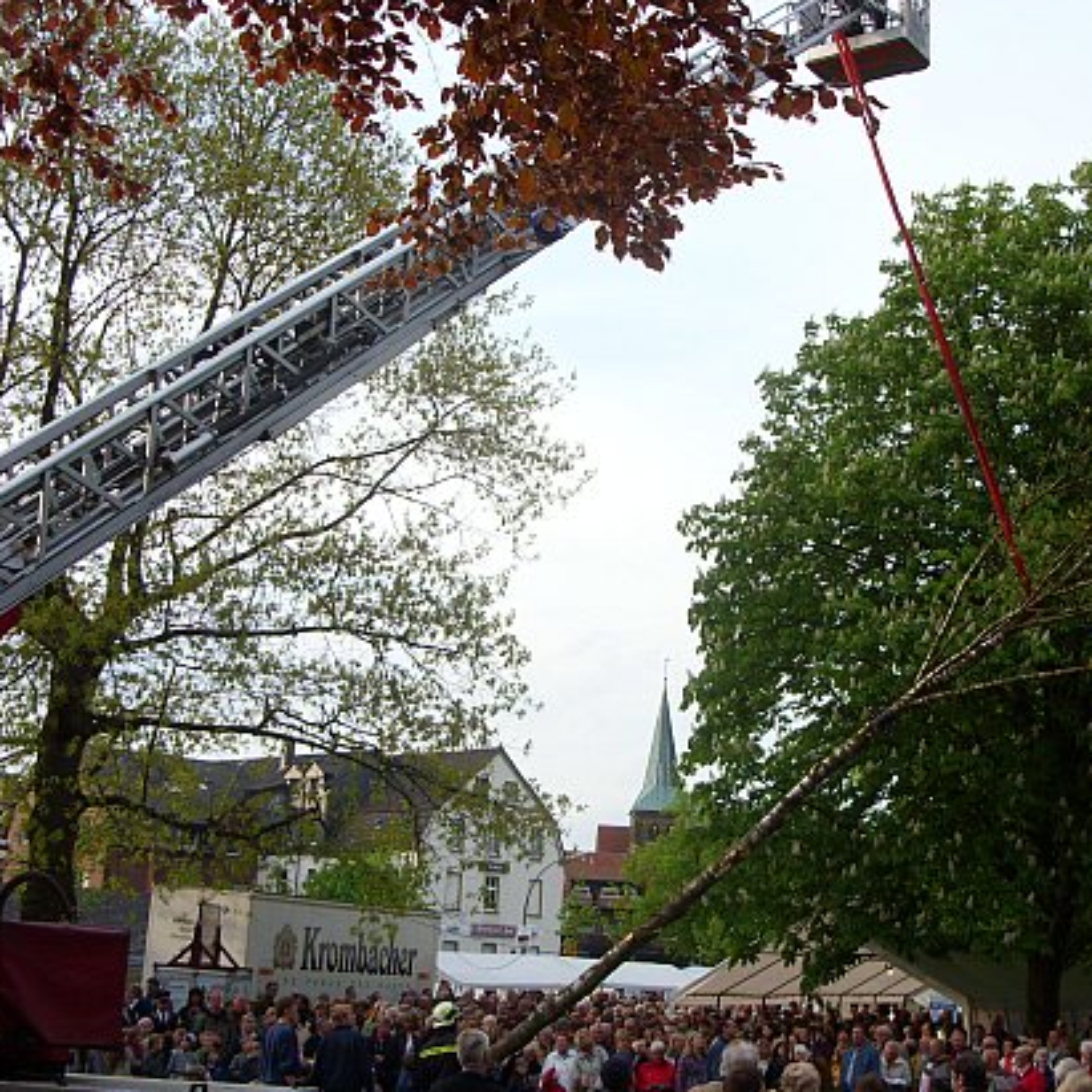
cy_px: 545
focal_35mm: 49
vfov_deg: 34.7
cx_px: 611
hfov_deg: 34.6
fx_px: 1749
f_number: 2.8
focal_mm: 6.3
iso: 50
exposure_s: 1/353
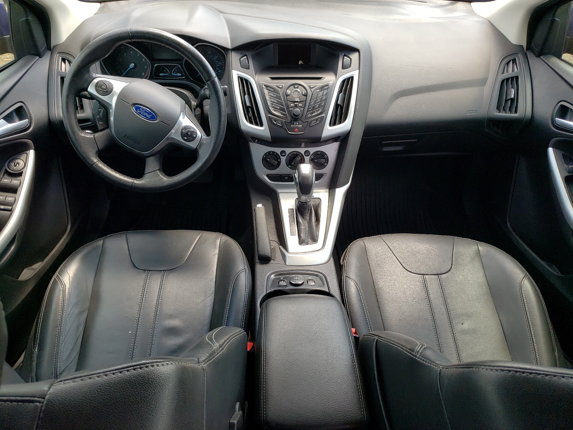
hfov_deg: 67.3
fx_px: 430
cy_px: 215
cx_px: 286
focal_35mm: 26
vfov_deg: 53.1
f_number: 1.5
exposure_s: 1/227
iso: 50
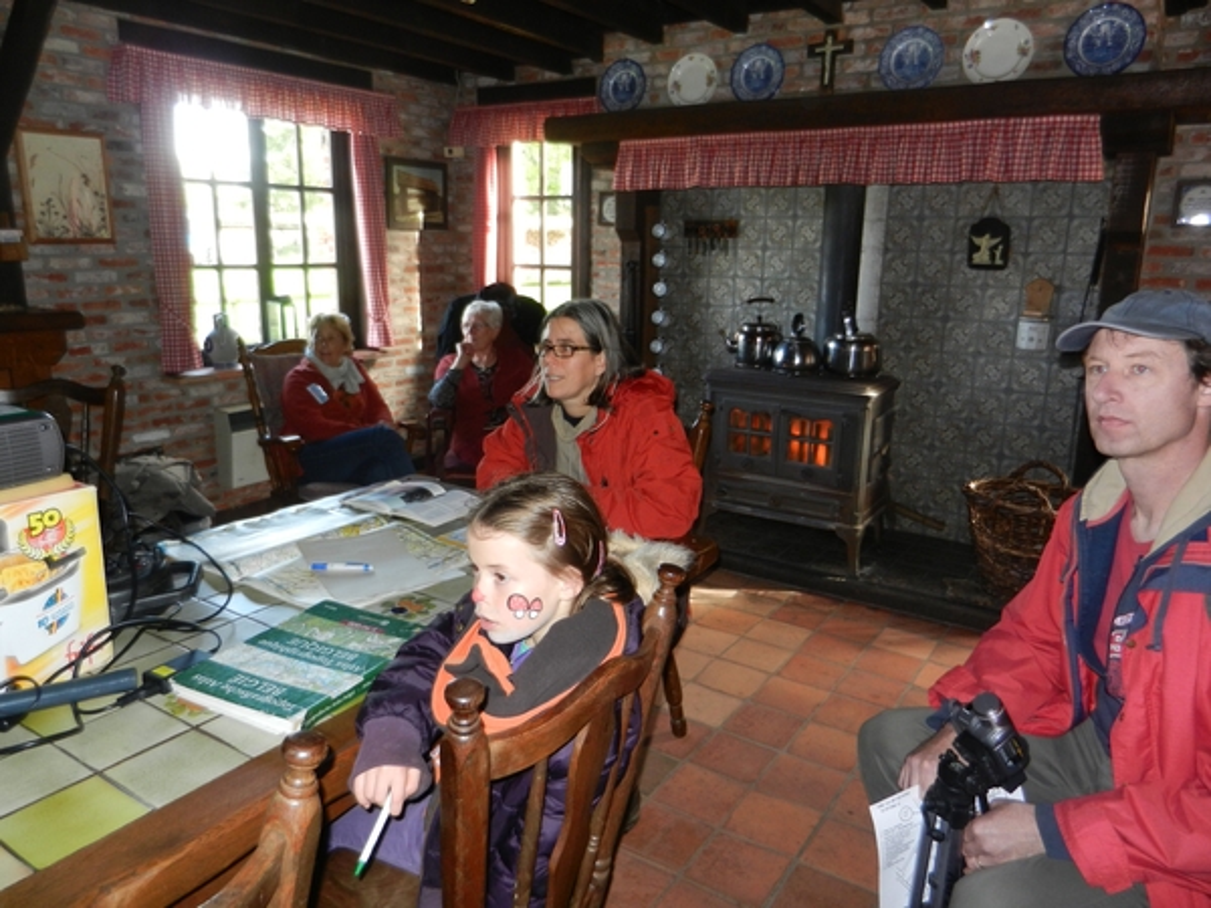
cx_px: 606
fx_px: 875
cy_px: 454
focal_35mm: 25
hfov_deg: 69.4
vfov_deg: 54.9
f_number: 3.5
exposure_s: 1/30
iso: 220
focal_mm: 4.5
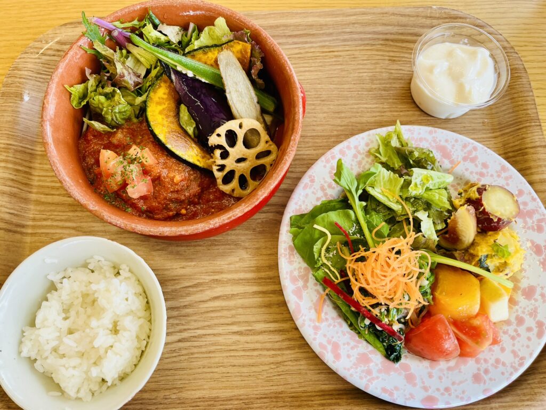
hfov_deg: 67.3
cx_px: 273
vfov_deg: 53.1
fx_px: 410
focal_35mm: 26
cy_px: 205
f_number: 1.6
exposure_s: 1/122
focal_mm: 5.1
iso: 50
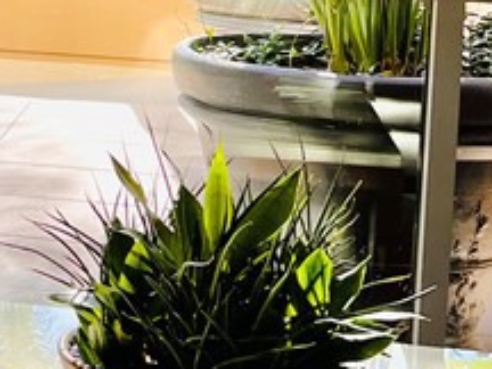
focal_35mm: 123
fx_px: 1748
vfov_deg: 11.8
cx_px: -278
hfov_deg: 14.7
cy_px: -52
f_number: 1.5
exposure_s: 1/533
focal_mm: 5.7
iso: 50
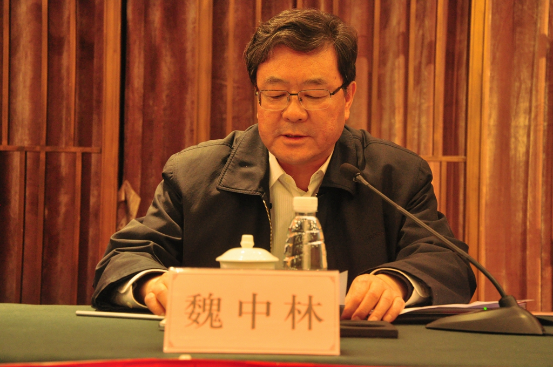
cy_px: 184
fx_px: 1335
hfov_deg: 23.4
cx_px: 276
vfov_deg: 15.7
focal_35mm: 87
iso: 1600
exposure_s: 1/15
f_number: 7.1
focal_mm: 58
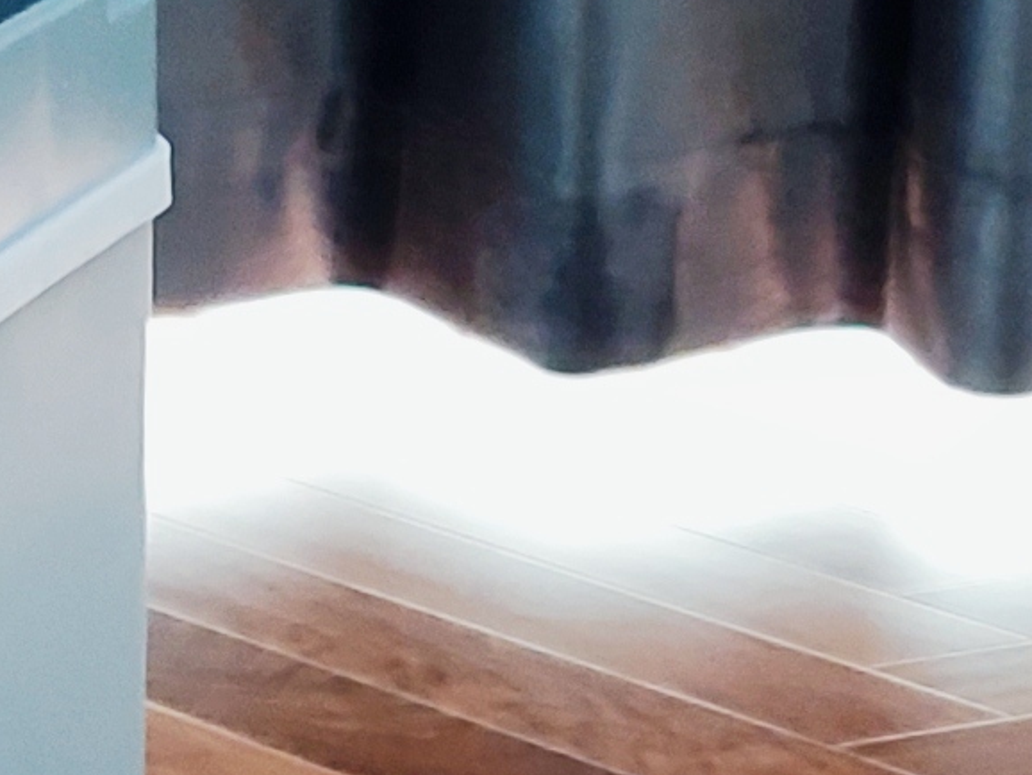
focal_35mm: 208
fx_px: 6204
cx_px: 1175
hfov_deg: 9.4
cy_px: 1359
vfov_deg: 7.0
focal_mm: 5.58
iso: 1037
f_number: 1.6
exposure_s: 1/33
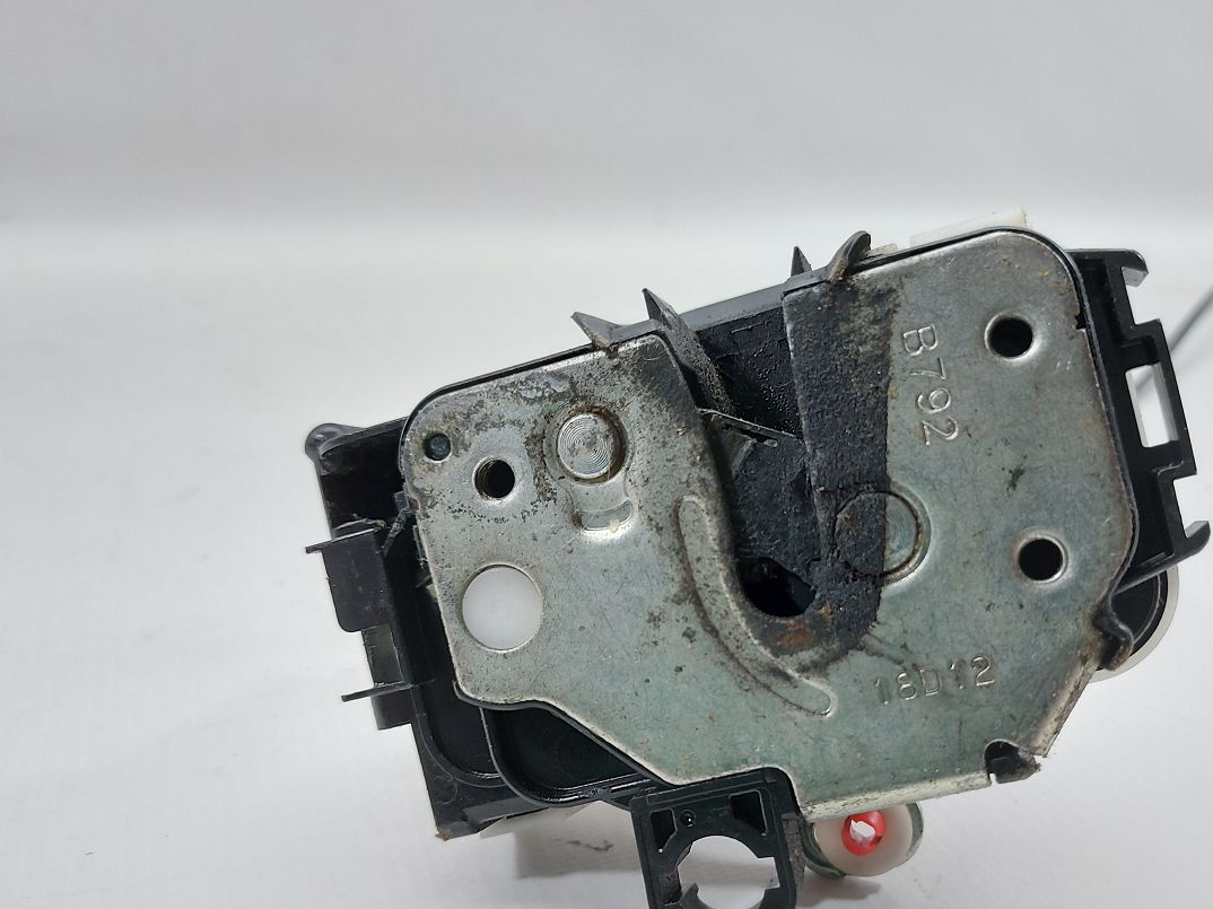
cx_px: 738
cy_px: 565
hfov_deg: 57.8
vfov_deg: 45.1
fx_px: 1086
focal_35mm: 31
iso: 100
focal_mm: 5.23
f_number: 1.8
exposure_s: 1/50
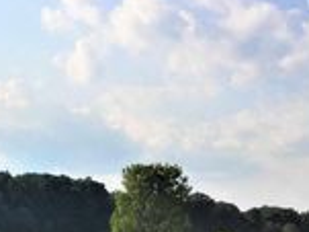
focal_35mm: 96
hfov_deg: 20.4
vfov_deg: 14.5
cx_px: 94
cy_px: 330
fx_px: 856
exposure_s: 1/3597
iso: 32
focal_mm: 4.15
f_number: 2.2
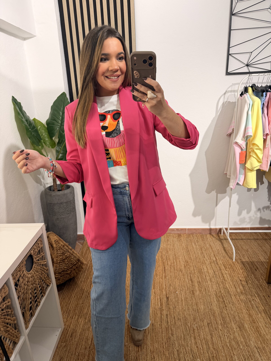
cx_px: 136
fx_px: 251
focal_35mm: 24
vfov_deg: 71.6
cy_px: 180
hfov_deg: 56.8
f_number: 1.78
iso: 64
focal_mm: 6.76
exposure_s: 1/100
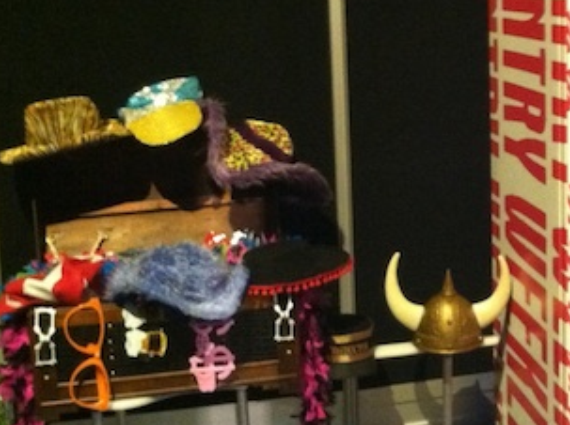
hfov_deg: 25.2
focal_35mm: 74
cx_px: 562
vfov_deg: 19.8
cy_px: 149
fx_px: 1216
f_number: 2.8
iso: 800
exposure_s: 1/15
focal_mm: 3.85
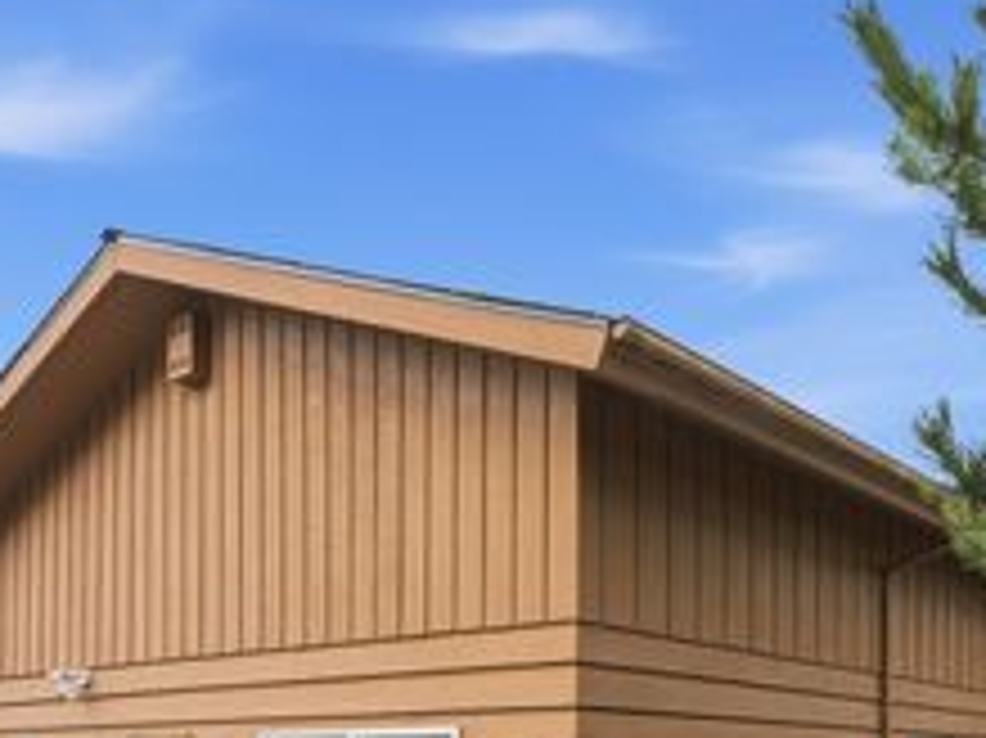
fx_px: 939
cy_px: 688
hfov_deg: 47.1
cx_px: 963
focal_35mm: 33
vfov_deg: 39.3
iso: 200
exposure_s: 1/160
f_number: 8
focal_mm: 15
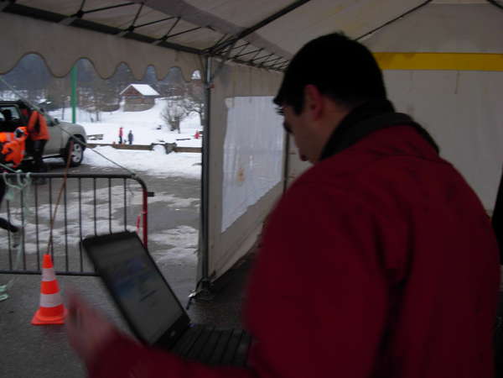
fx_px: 552
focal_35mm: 38
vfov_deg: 37.7
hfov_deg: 49.0
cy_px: 189
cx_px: 252
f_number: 2.9
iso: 79
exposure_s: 1/32
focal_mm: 6.3
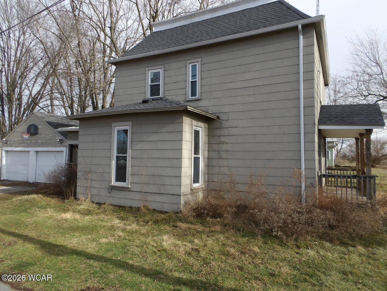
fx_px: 257
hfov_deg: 73.9
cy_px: 146
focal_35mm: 23
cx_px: 194
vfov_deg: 58.9
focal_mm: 4.2
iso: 100
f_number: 4.1
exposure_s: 1/392
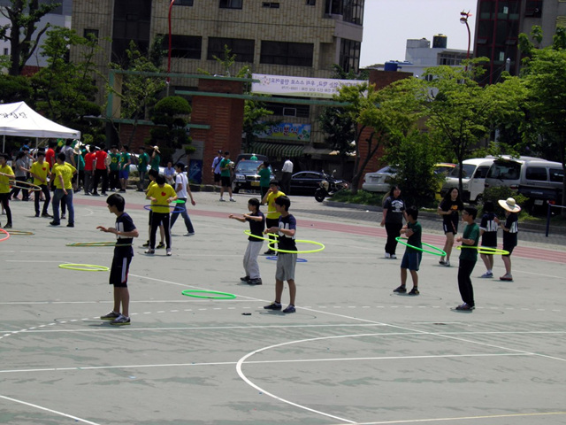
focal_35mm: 112
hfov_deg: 17.6
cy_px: 212
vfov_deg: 13.2
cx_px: 283
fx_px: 1831
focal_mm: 20.2
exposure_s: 1/500
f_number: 5.6
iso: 50
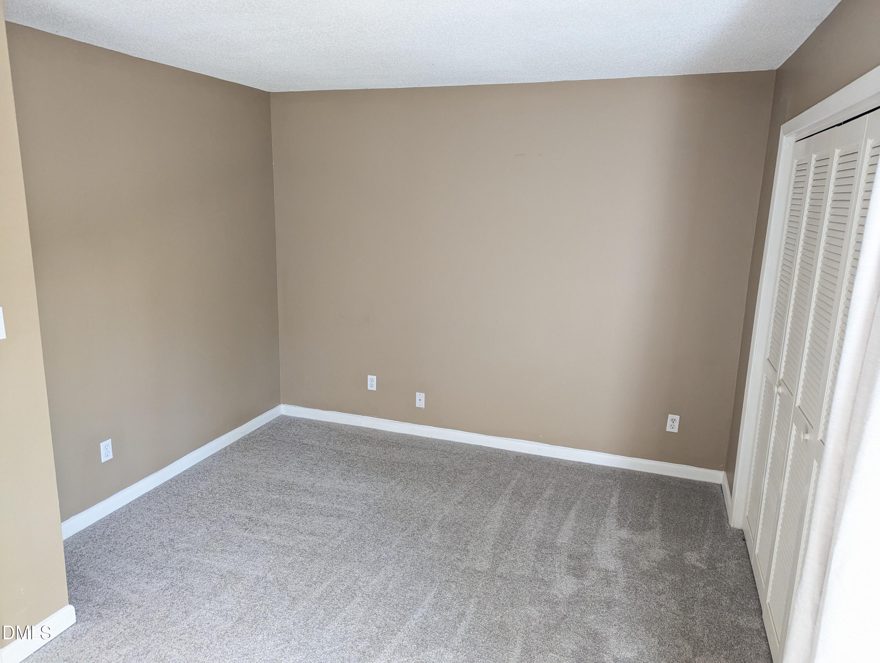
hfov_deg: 71.5
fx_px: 611
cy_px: 332
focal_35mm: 24
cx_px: 440
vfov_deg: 56.9
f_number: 1.85
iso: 831
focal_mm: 6.81
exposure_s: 1/60
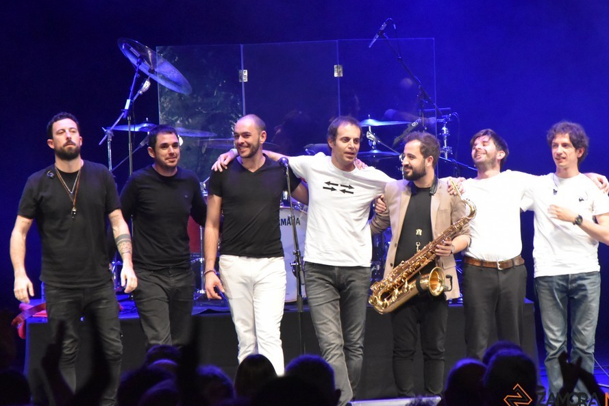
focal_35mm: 253
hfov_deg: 8.1
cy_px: 188
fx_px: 4280
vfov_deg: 5.4
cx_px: 303
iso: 6400
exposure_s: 1/125
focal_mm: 150
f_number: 6
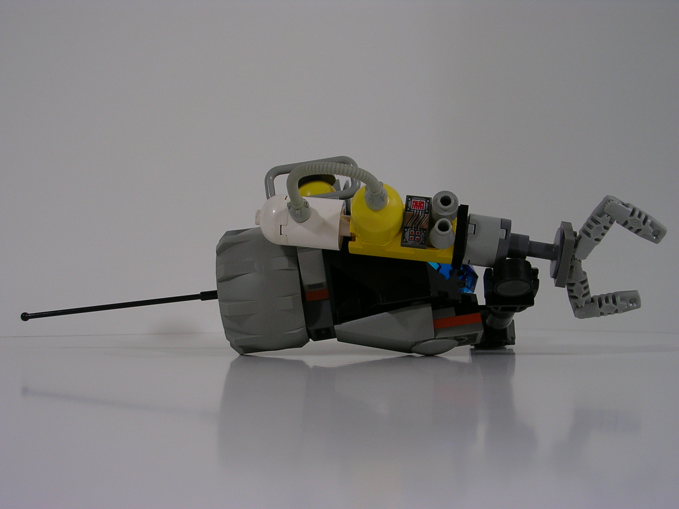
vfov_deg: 29.7
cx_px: 340
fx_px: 961
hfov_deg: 38.9
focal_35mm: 49
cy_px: 254
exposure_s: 1/30
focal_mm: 7.5
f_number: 3.1
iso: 50
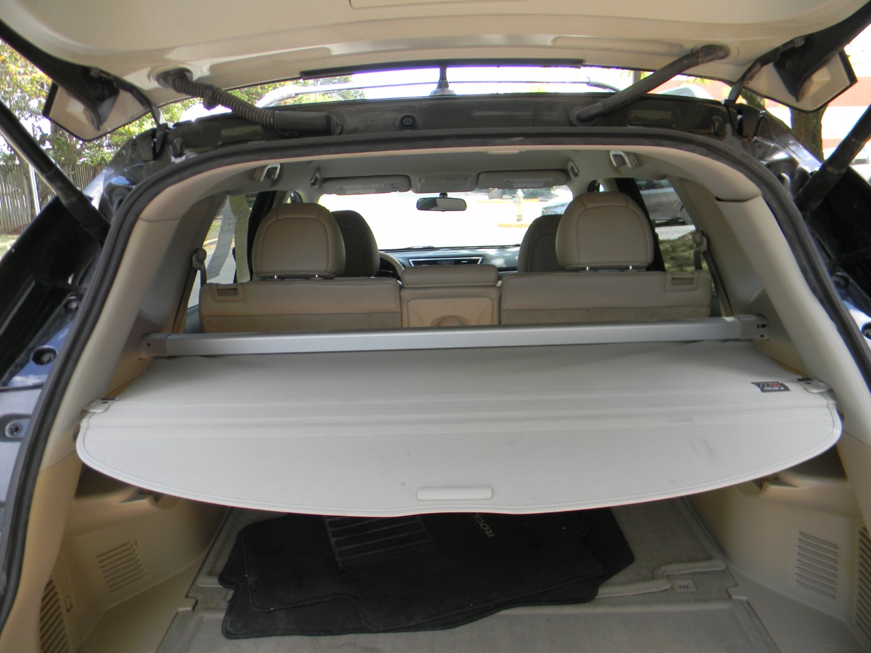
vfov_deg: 49.7
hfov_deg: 63.4
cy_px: 326
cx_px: 436
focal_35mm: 28
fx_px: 705
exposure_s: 1/76.3
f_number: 3.5
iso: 80
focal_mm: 5
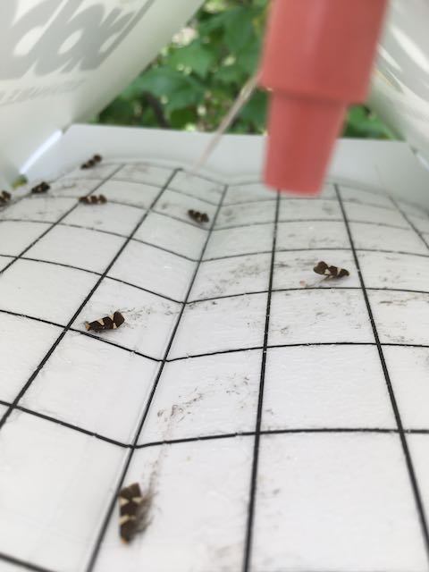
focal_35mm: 29
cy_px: 286
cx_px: 214
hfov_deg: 48.2
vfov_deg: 61.7
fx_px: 479
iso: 25
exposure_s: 1/153
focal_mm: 4.15
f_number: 2.2
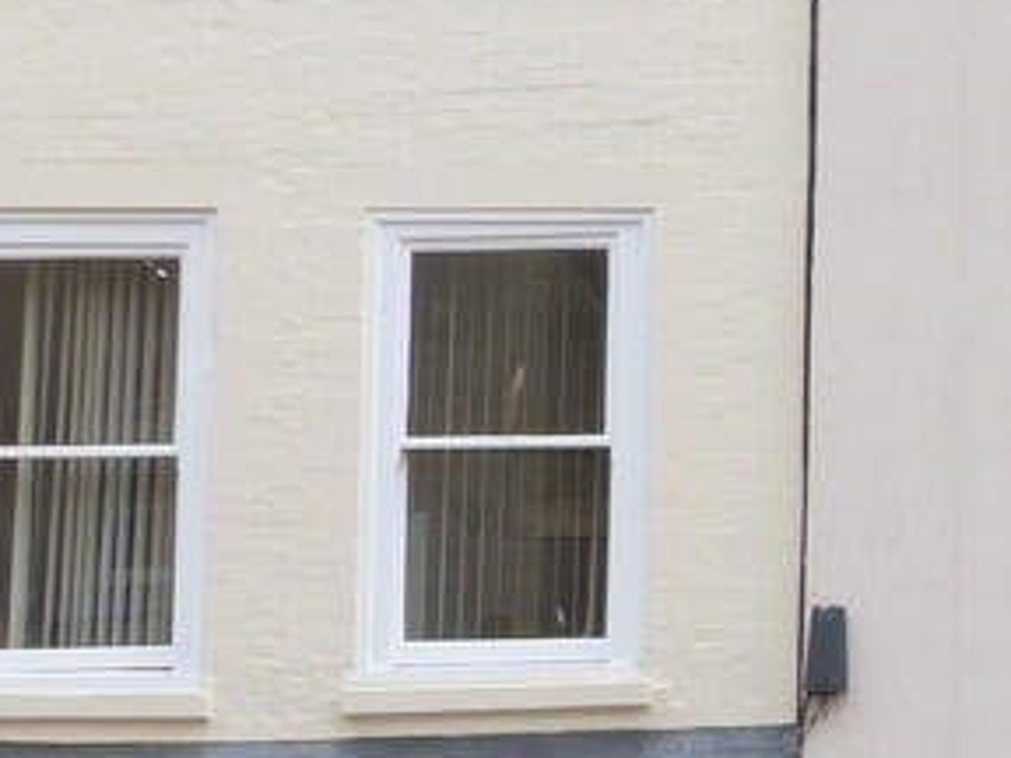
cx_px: 1481
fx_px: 4147
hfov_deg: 13.2
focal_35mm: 142
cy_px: 368
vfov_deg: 10.4
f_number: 3.1
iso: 100
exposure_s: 1/100
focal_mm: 7
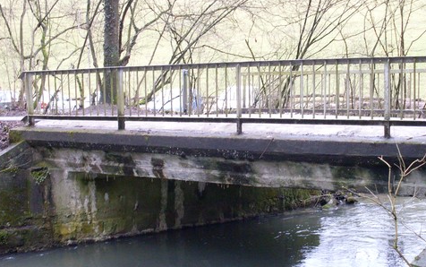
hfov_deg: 38.7
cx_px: 248
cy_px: 144
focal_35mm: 52
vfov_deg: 24.9
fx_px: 604
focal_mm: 6.3
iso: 120
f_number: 2.8
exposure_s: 1/45
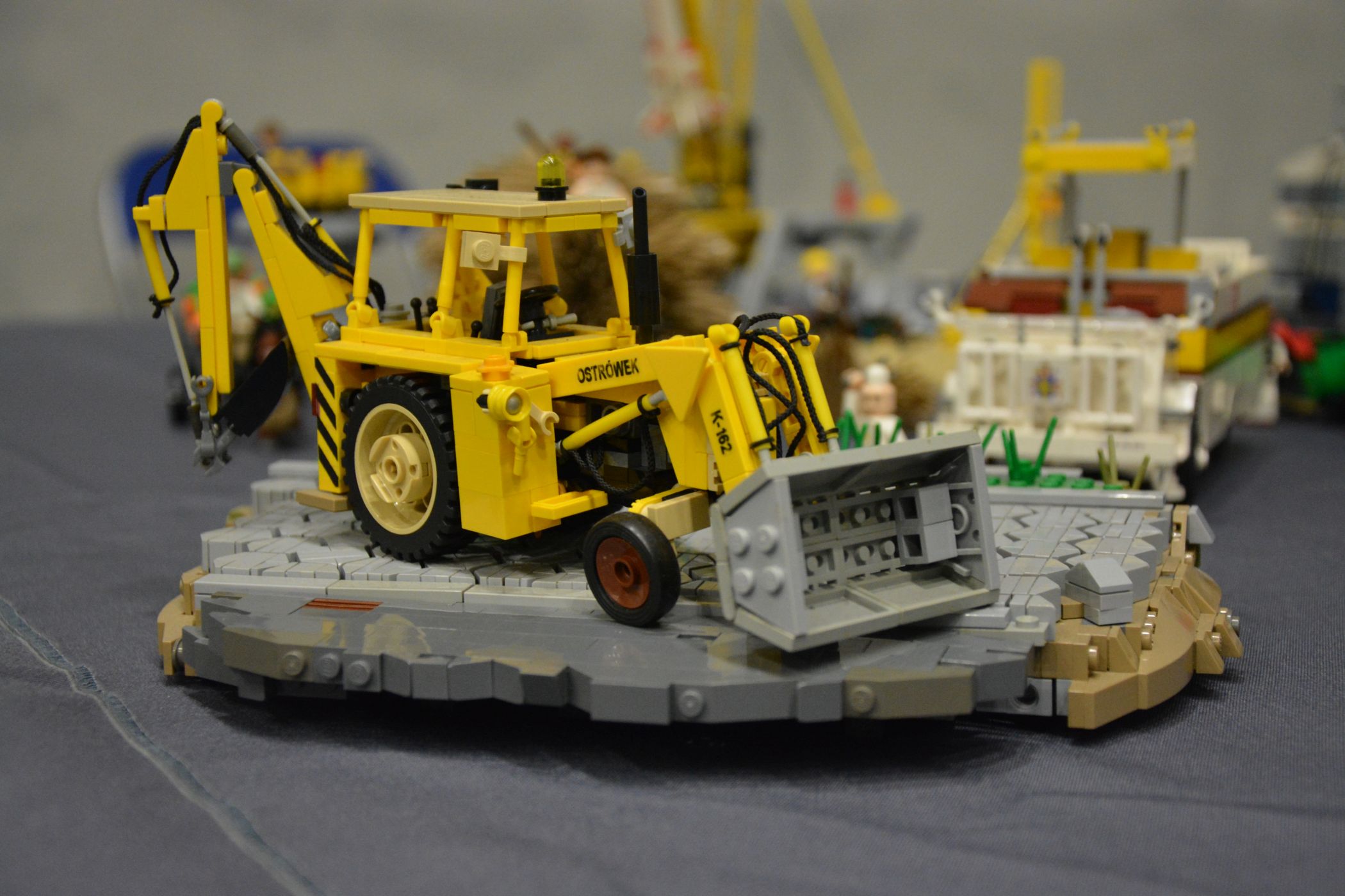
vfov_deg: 18.9
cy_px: 448
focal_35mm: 72
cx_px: 672
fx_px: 2690
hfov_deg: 28.1
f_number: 4.8
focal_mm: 48
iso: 2500
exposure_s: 1/160
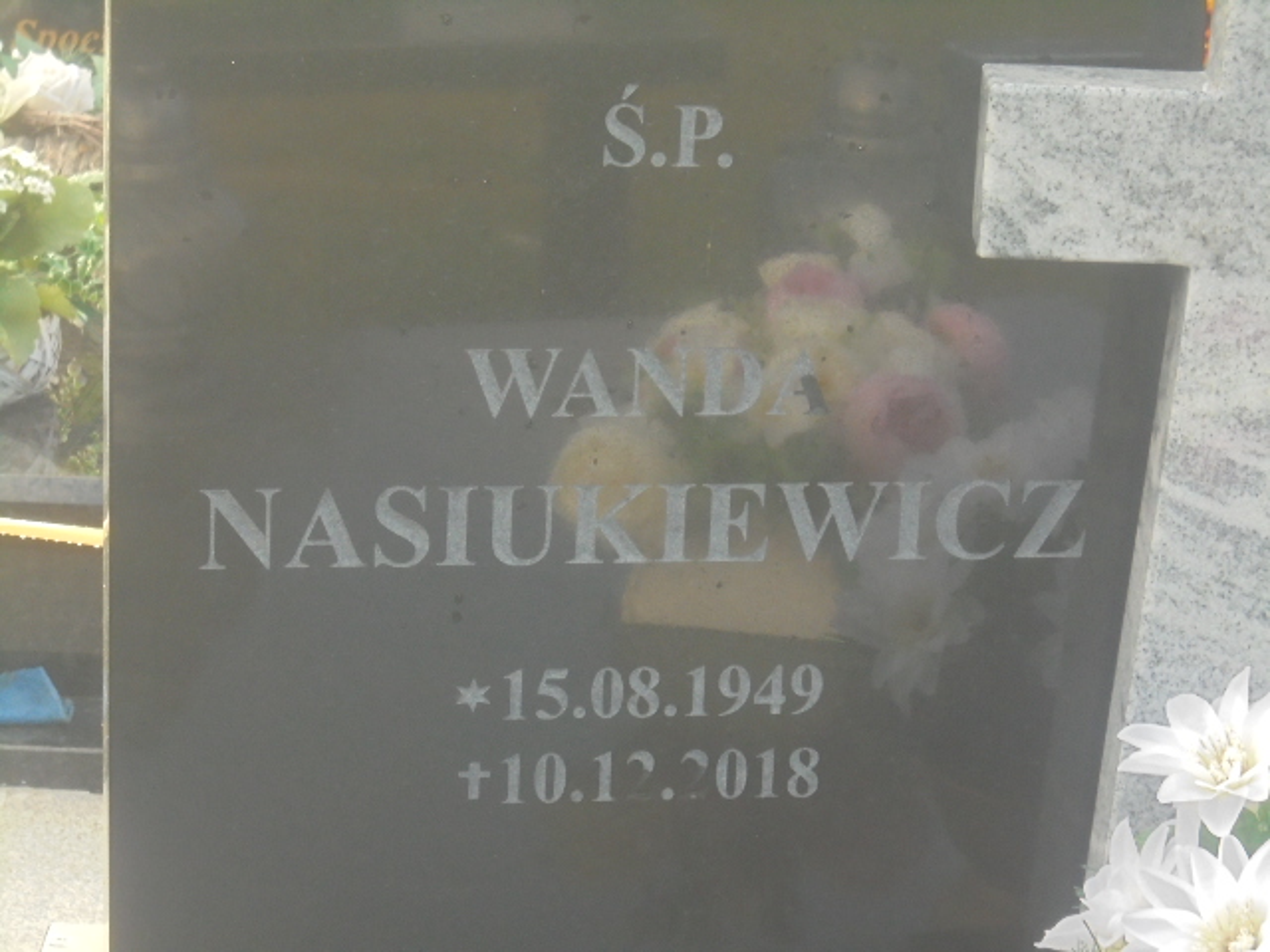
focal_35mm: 122
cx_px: 635
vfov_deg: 12.1
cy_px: 476
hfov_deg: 16.1
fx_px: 4476
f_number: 5.6
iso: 320
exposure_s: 1/125
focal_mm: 21.8
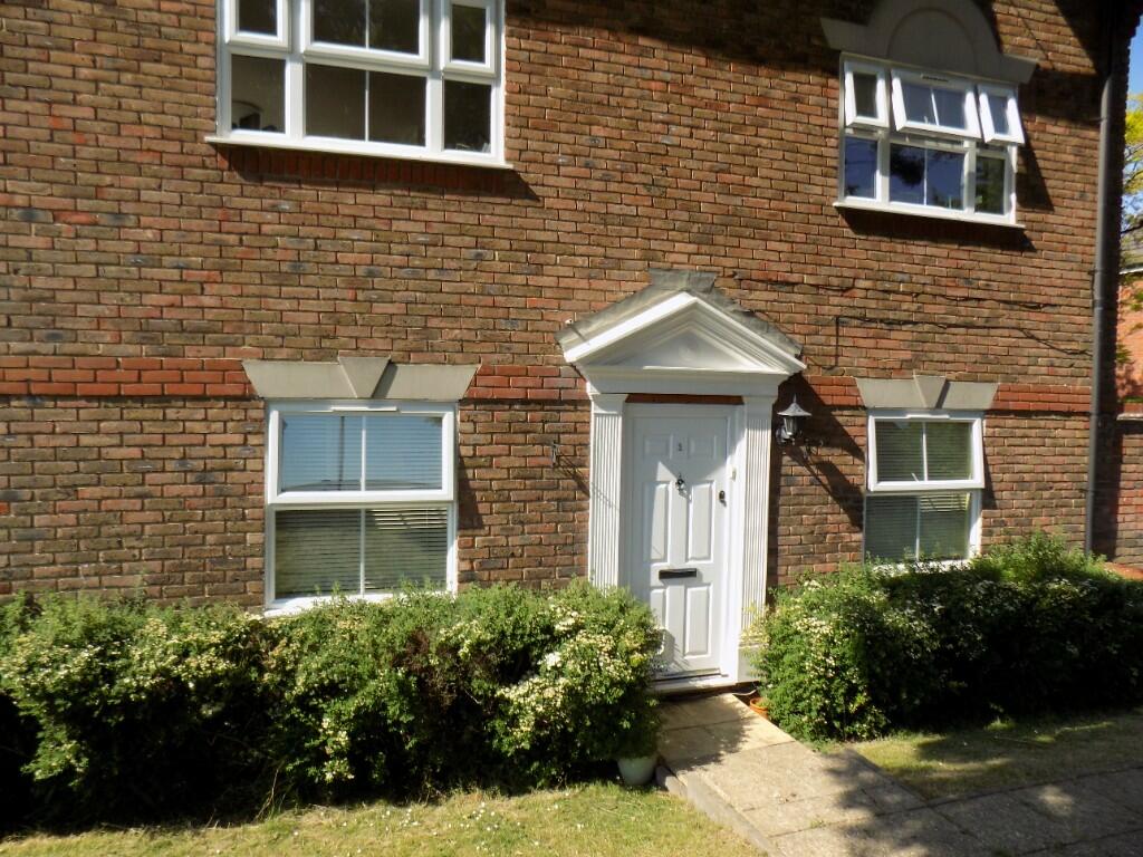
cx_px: 572
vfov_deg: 58.9
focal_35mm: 23
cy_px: 428
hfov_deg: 73.9
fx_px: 759
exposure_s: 1/800
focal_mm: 4
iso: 80
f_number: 3.1
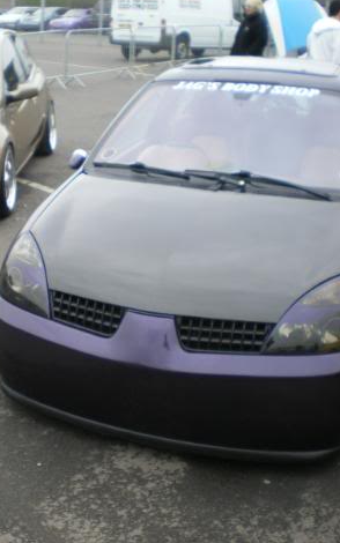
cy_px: 267
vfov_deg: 38.9
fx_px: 770
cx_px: 65
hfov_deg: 24.5
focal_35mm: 52
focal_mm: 6.3
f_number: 3.1
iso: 50
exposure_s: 1/200
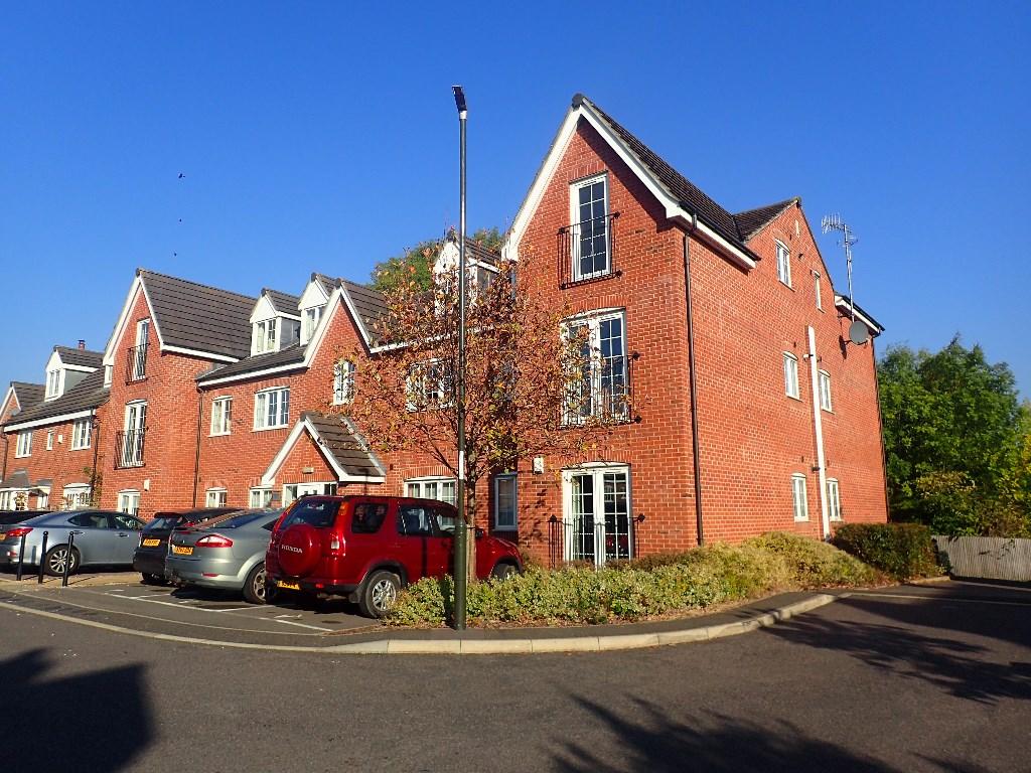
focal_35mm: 25
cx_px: 516
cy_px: 386
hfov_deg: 69.4
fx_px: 745
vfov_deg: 54.9
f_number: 8
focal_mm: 4.5
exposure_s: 1/200
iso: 100
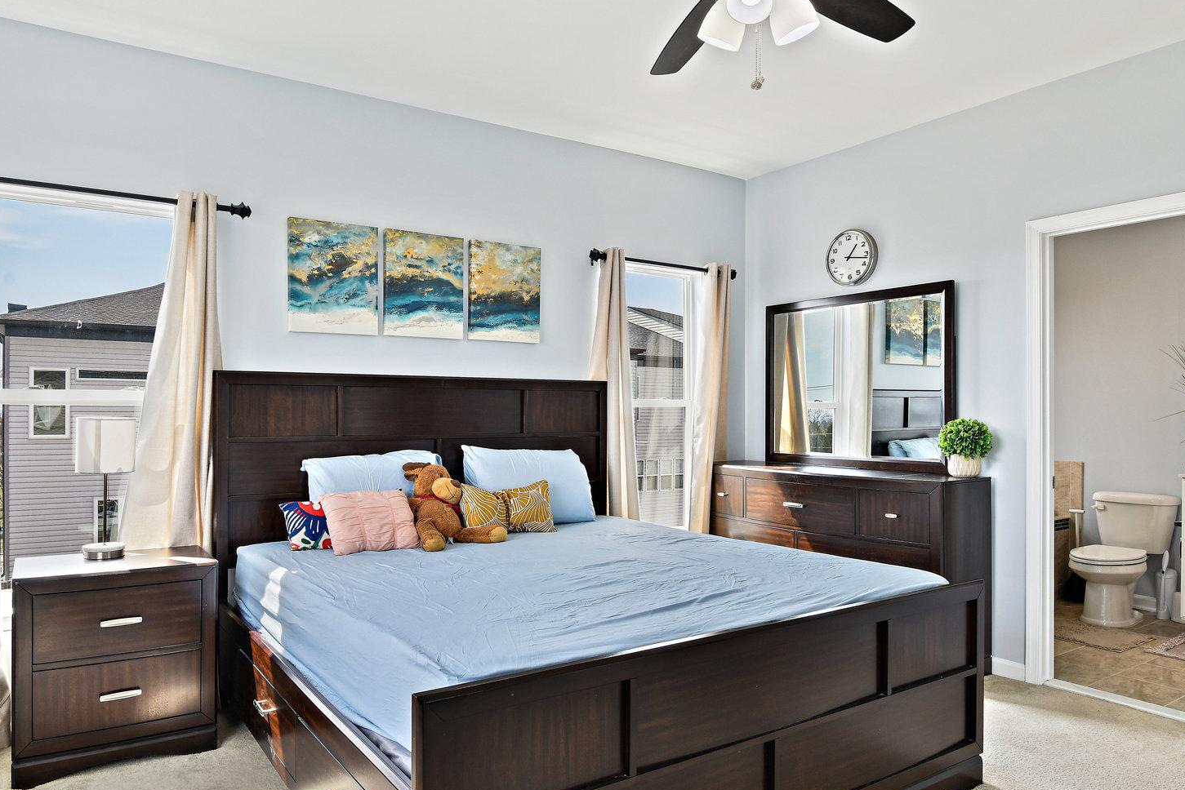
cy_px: 406
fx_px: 790
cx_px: 554
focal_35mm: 24
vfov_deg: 53.1
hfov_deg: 73.6
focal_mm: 17
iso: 400
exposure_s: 1/20
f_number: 8
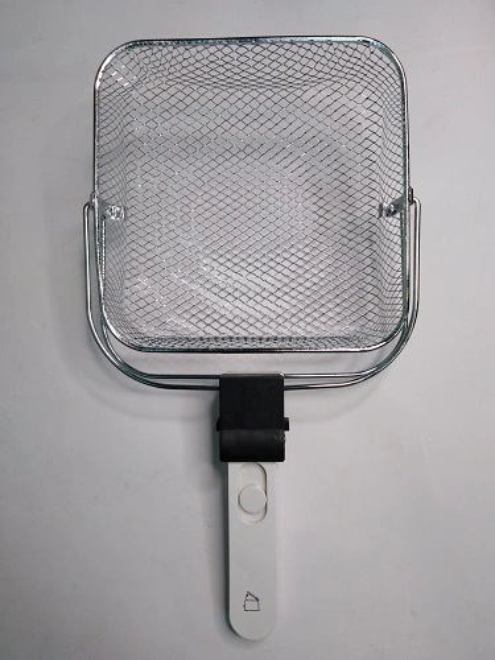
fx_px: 496
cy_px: 330
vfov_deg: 67.3
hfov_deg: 53.1
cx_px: 248
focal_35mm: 26
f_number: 2.2
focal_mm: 3.46
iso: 131
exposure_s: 1/60
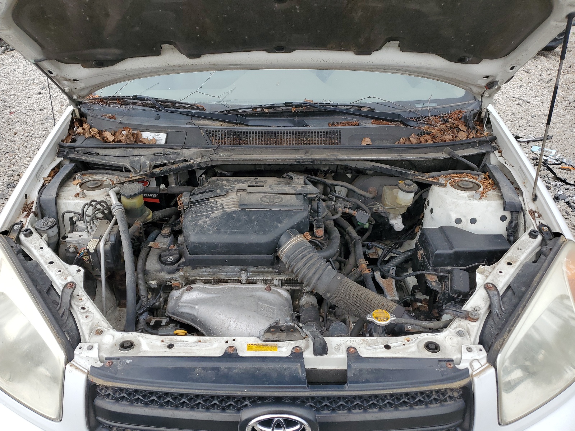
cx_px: 288
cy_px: 216
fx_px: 432
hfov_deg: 67.3
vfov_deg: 53.1
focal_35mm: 26
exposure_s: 1/909
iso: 50
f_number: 1.5
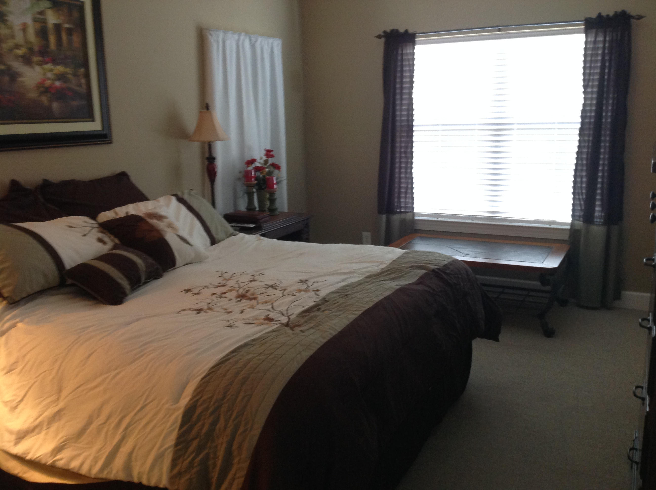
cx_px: 328
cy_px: 245
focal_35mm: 35
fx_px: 662
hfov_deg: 52.7
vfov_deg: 40.6
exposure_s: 1/15
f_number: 2.4
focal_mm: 4.28
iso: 200
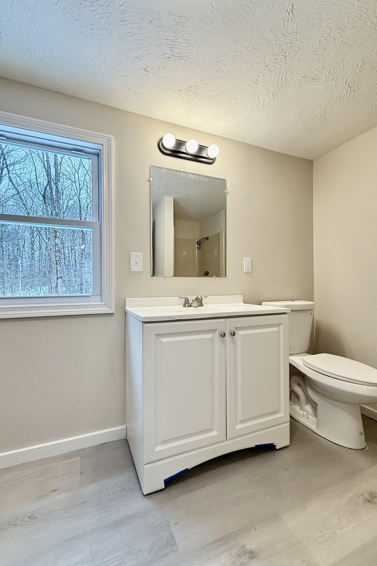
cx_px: 173
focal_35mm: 15
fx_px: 236
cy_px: 285
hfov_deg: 77.2
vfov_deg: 100.4
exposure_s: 1/120
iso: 125
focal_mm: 2.22
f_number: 2.2
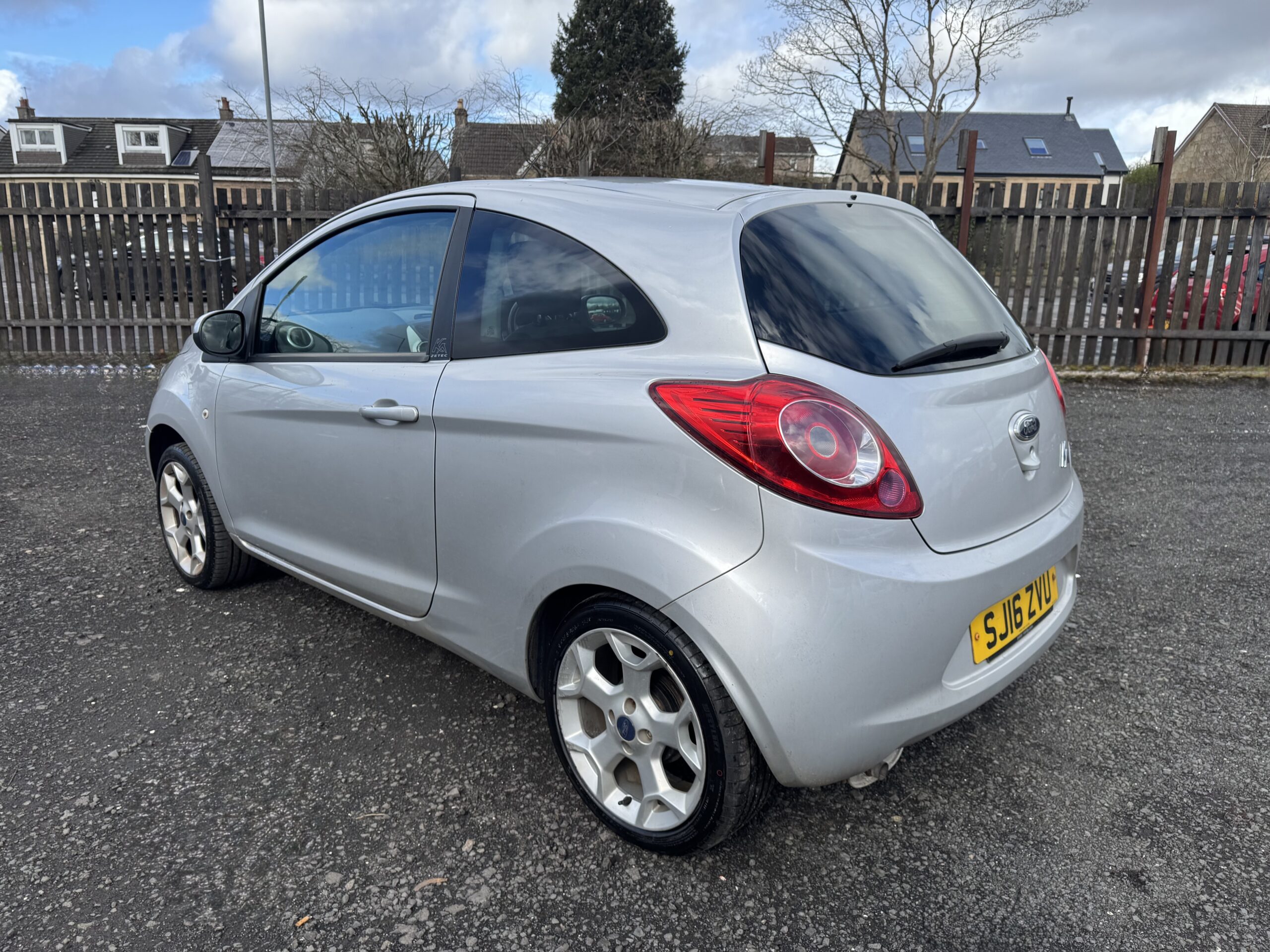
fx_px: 881
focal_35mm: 24
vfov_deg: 56.8
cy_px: 476
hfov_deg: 71.6
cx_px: 635
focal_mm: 6.76
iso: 80
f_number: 1.78
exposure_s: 1/2506
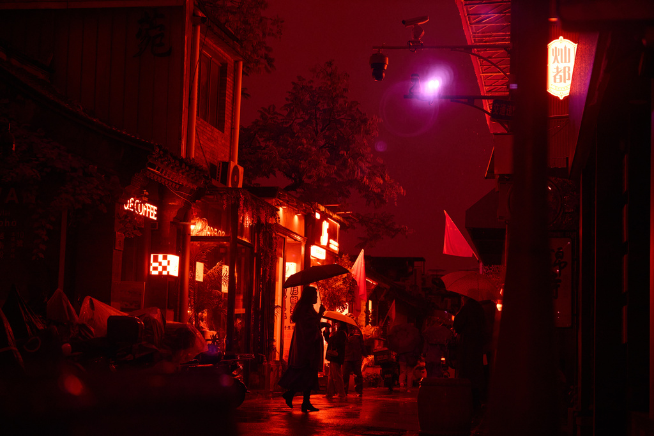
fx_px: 1272
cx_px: 327
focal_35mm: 70
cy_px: 218
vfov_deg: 19.5
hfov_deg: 28.8
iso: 2000
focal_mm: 70
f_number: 3.5
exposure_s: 1/250
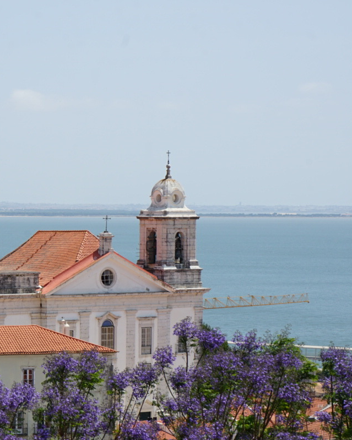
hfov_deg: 11.5
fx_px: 1732
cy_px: 257
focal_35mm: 133
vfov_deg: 14.5
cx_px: 41
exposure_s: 1/200
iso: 100
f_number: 11
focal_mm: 70
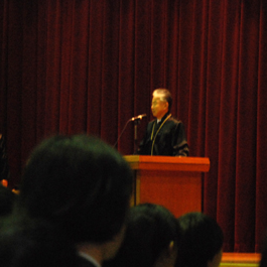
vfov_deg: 7.1
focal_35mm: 246
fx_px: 2146
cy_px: 186
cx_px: 161
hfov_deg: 7.1
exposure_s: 1/30
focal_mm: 85
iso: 1600
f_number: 7.1
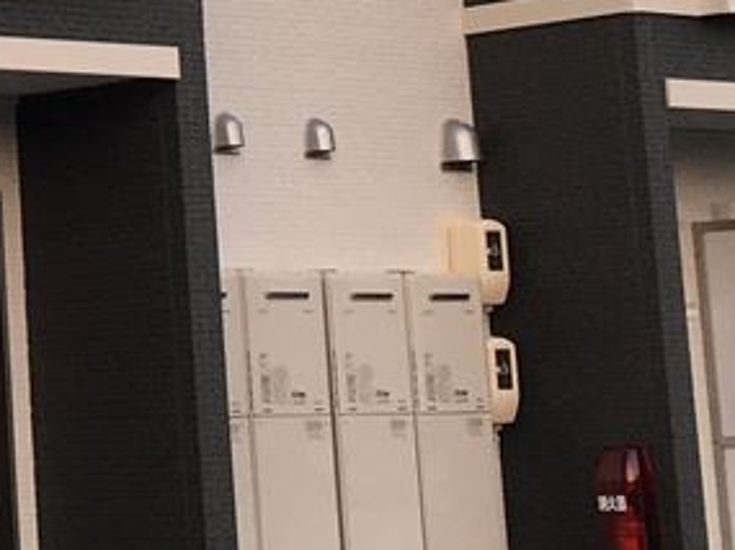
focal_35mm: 163
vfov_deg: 8.9
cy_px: -227
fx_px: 3457
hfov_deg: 11.5
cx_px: -449
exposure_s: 1/60
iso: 32
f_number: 2.2
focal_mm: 4.15
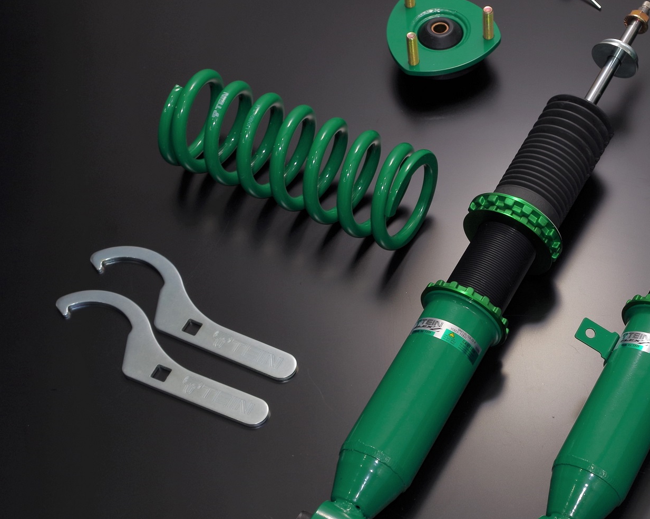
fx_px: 1520
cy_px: 280
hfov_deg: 23.9
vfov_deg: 19.4
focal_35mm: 79
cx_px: 490
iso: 100
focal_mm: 35
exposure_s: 1/30
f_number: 9
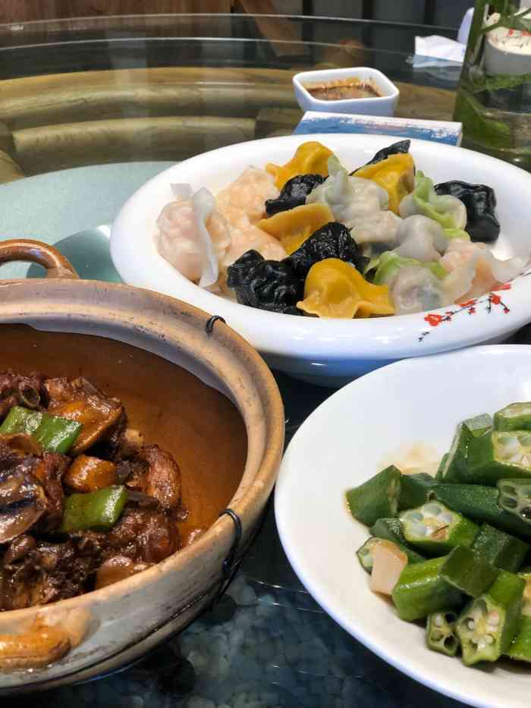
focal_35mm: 57
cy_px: 354
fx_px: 1166
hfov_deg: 25.7
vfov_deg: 33.8
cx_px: 266
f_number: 2.8
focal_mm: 6.6
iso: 80
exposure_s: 1/50
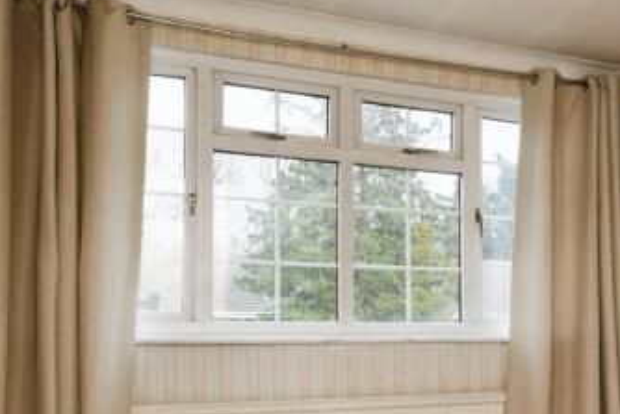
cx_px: 557
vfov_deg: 28.7
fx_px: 793
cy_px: 322
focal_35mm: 46
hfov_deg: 39.6
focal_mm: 15
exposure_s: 1/60
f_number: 16
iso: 800
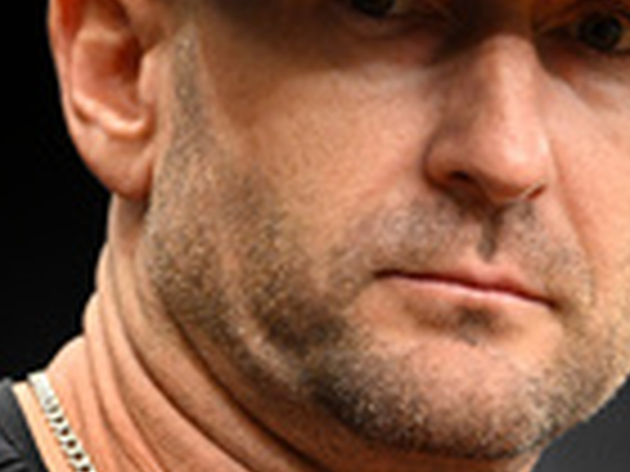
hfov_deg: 1.4
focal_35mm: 1403
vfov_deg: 1.1
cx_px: 396
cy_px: 254
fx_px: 25534
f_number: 2.8
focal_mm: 400
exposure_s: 1/640
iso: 2000
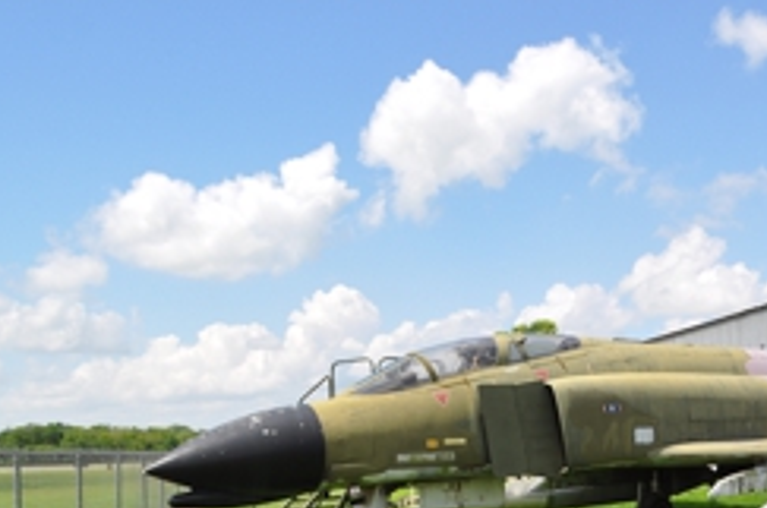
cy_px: 421
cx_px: 664
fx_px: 1127
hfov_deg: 35.7
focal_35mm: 53
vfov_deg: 24.9
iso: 200
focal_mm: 20
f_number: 10
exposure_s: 1/400
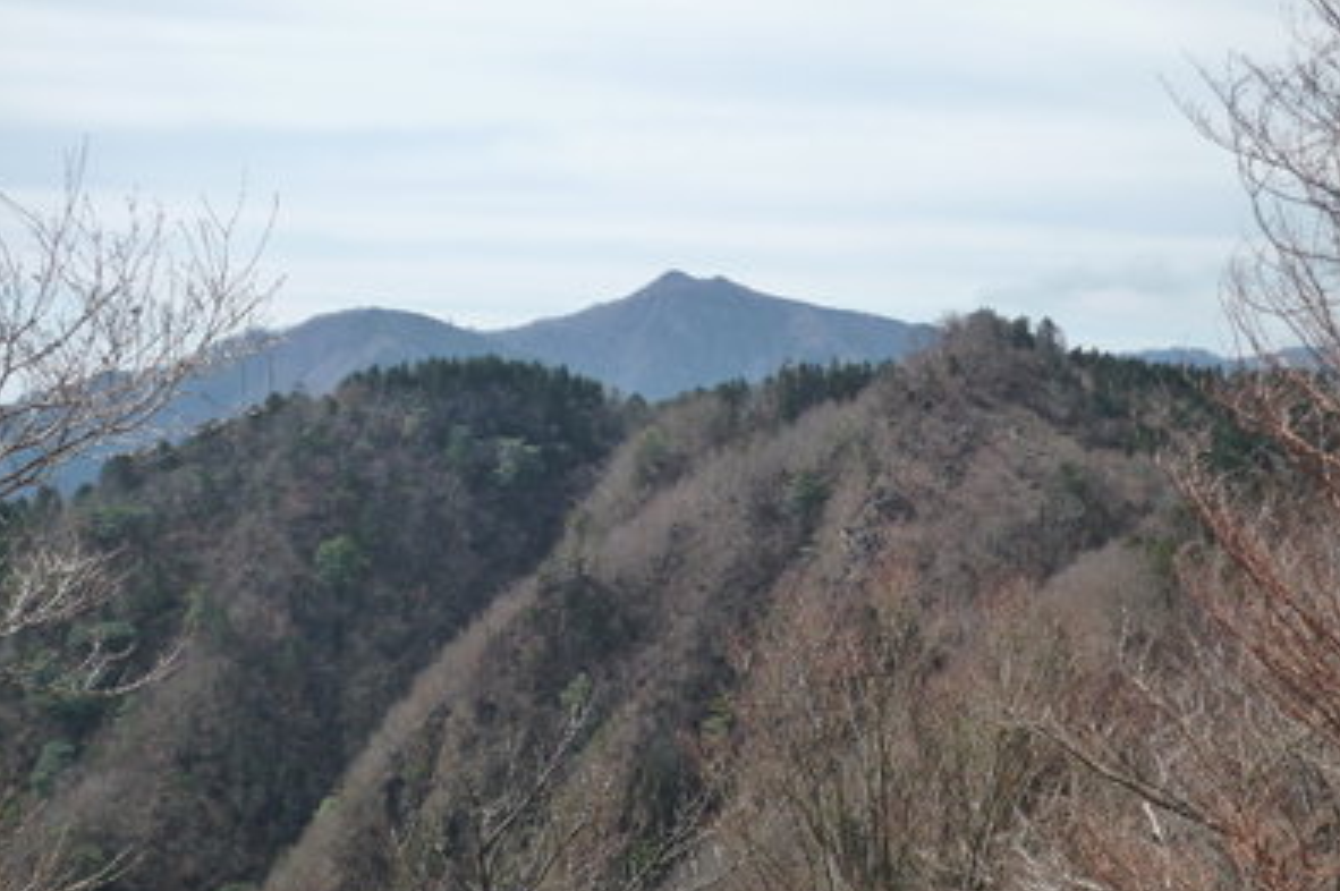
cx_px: 673
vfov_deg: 18.4
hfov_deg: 27.4
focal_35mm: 74
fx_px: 2752
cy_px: 493
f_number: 4.9
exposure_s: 1/800
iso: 160
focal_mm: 12.2
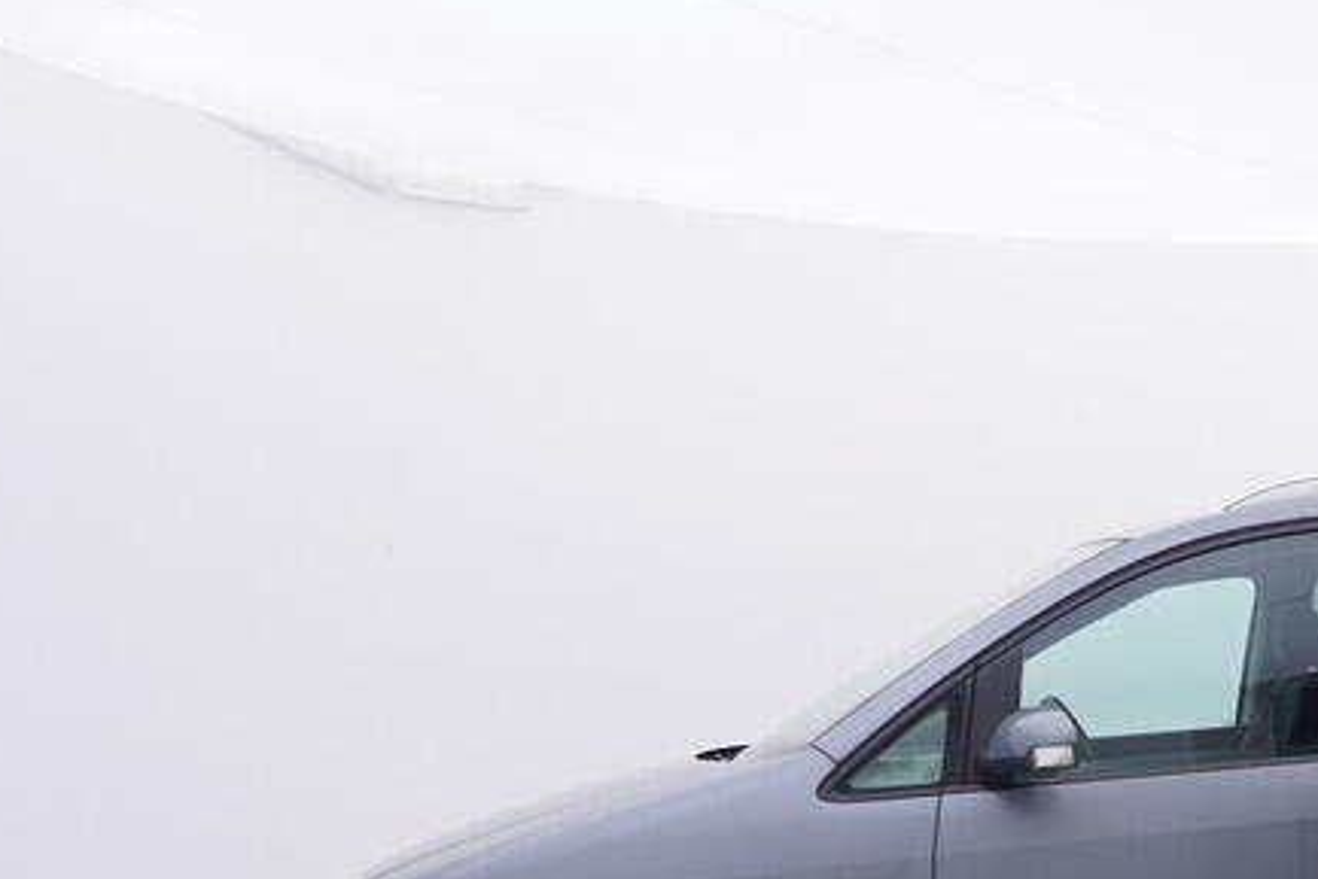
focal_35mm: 53
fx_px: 1948
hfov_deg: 34.1
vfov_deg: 24.2
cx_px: 1318
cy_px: 903
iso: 200
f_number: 5
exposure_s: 1/80
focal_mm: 15
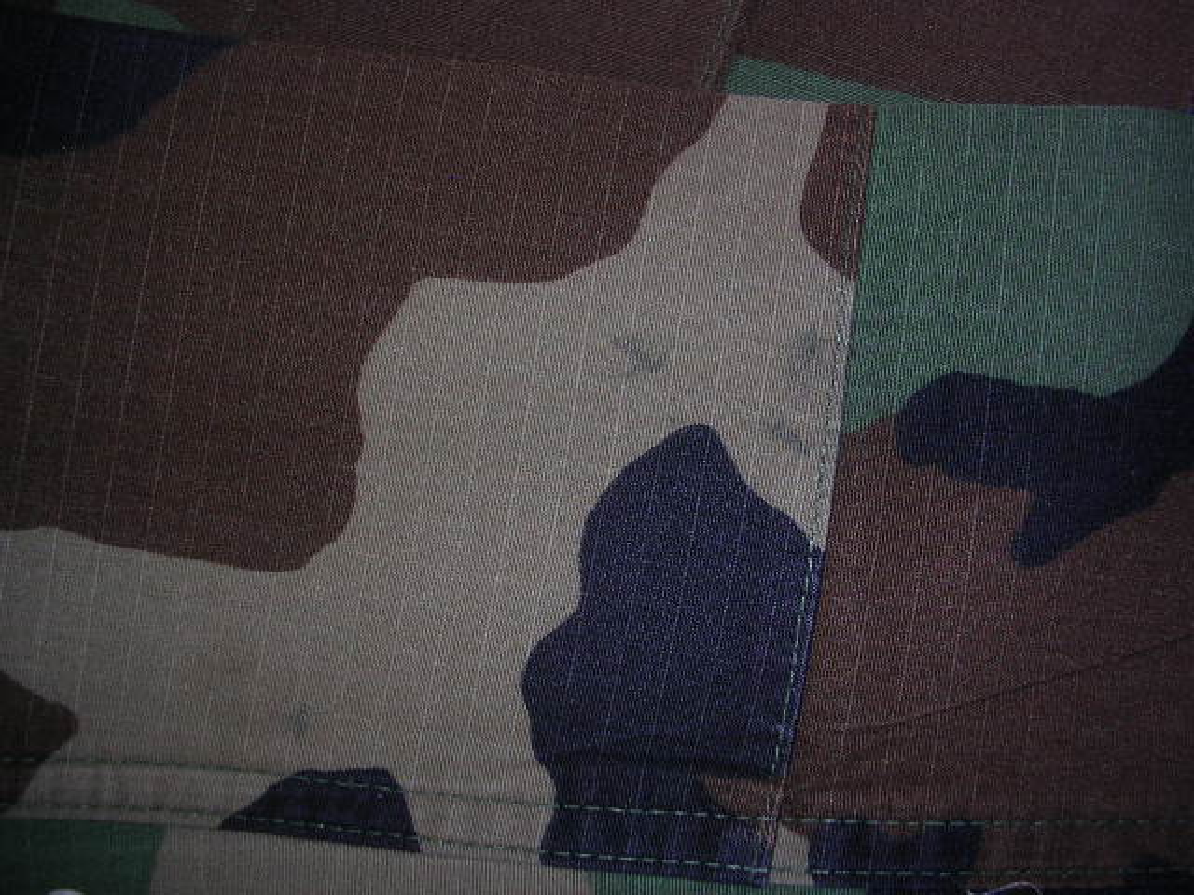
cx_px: 597
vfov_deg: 37.7
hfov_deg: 49.0
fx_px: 1311
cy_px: 448
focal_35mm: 38
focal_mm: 5.8
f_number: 2.8
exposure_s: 1/60.1
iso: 50
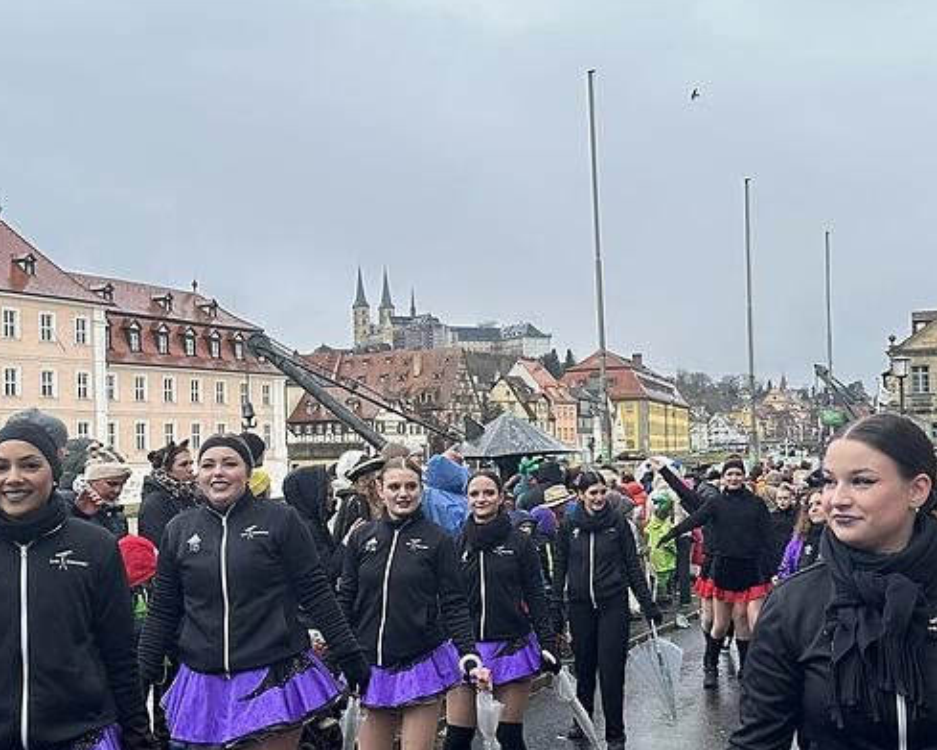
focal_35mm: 46
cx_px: 498
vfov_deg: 32.7
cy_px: 434
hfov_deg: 40.3
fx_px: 1275
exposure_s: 1/1988
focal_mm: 6.86
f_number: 1.78
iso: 80
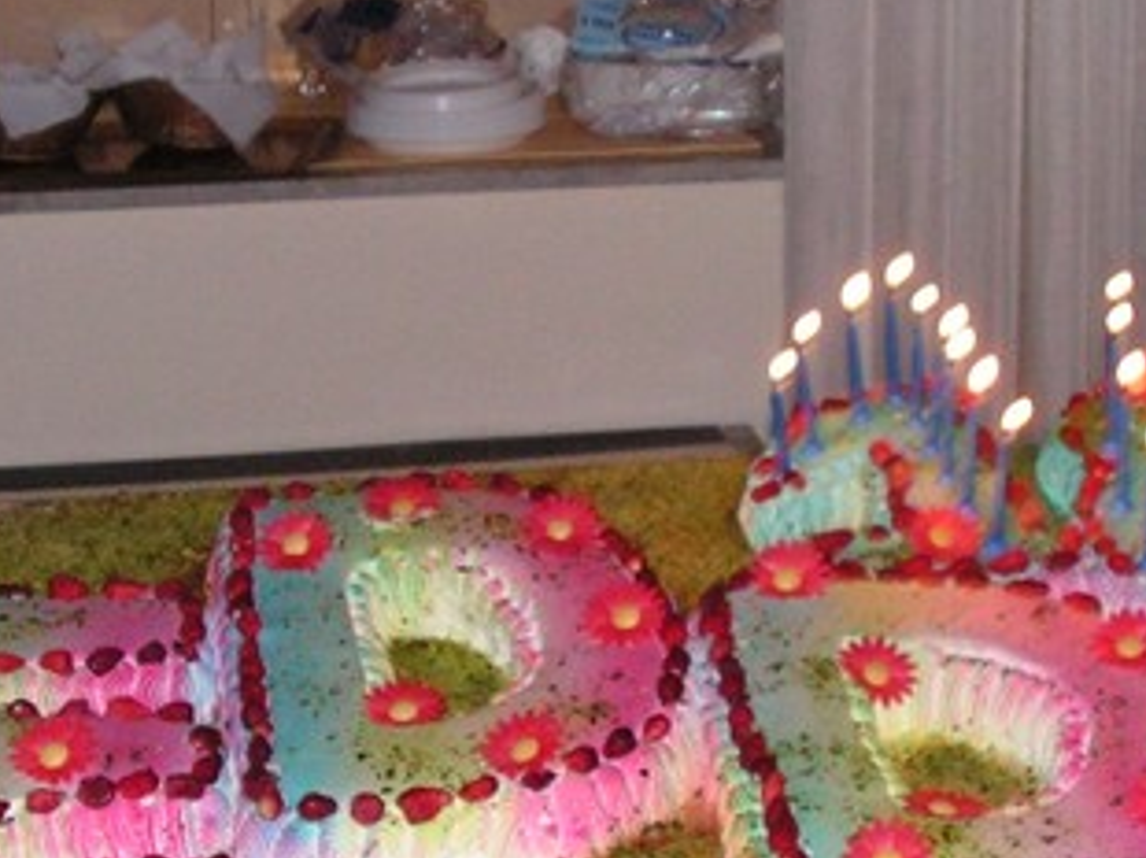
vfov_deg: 15.9
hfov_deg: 21.1
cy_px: 436
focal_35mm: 93
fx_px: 3076
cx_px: 665
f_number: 3.2
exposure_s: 1/40
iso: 200
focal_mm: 6
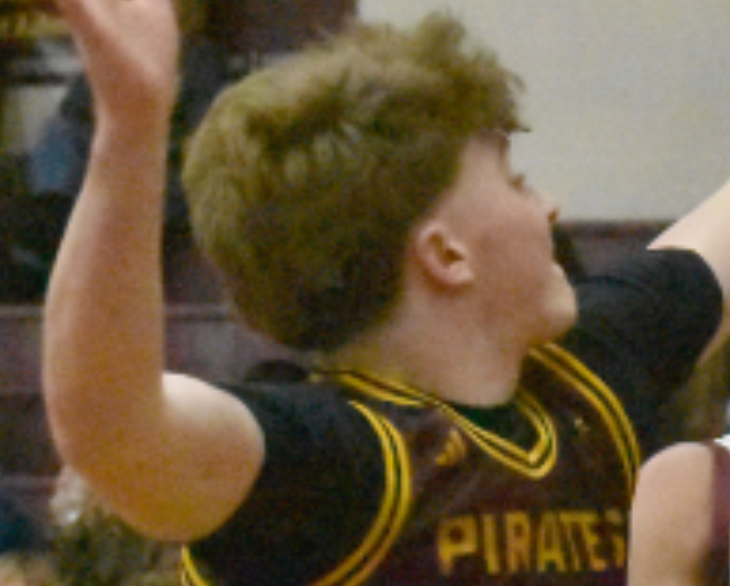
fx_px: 8828
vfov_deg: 3.8
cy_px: 573
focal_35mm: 408
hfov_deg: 4.7
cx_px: 1131
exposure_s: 1/800
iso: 25600
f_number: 6.3
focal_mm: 70
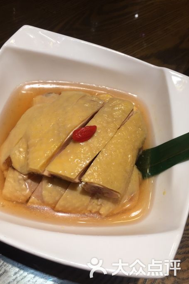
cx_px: 82
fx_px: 244
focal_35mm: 31
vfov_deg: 60.3
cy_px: 143
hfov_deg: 42.2
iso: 32
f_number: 2.2
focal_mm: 4.15
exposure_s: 1/60
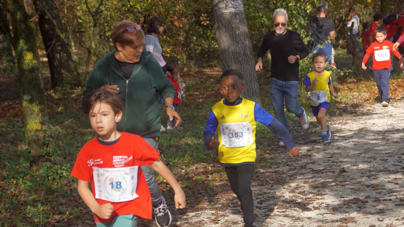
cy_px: 129
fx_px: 1270
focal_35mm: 119
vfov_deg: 10.2
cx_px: 202
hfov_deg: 18.1
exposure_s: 1/320
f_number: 5.6
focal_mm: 75
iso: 125
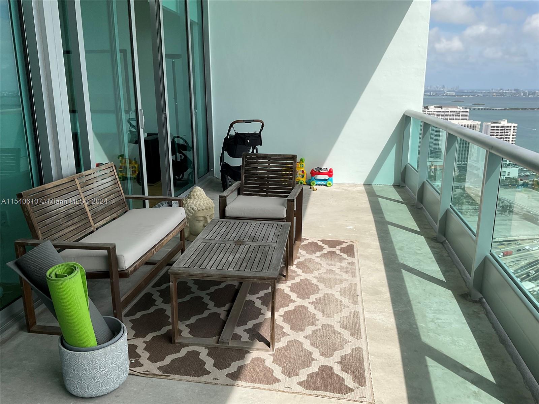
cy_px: 202
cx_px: 270
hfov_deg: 61.7
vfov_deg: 48.2
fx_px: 452
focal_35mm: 29
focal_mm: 3
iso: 16
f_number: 1.8
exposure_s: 1/2058
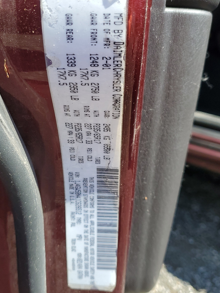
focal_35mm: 37
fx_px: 314
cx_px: 91
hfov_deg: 38.5
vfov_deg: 50.1
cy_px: 137
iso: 50
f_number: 1.5
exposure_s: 1/1000
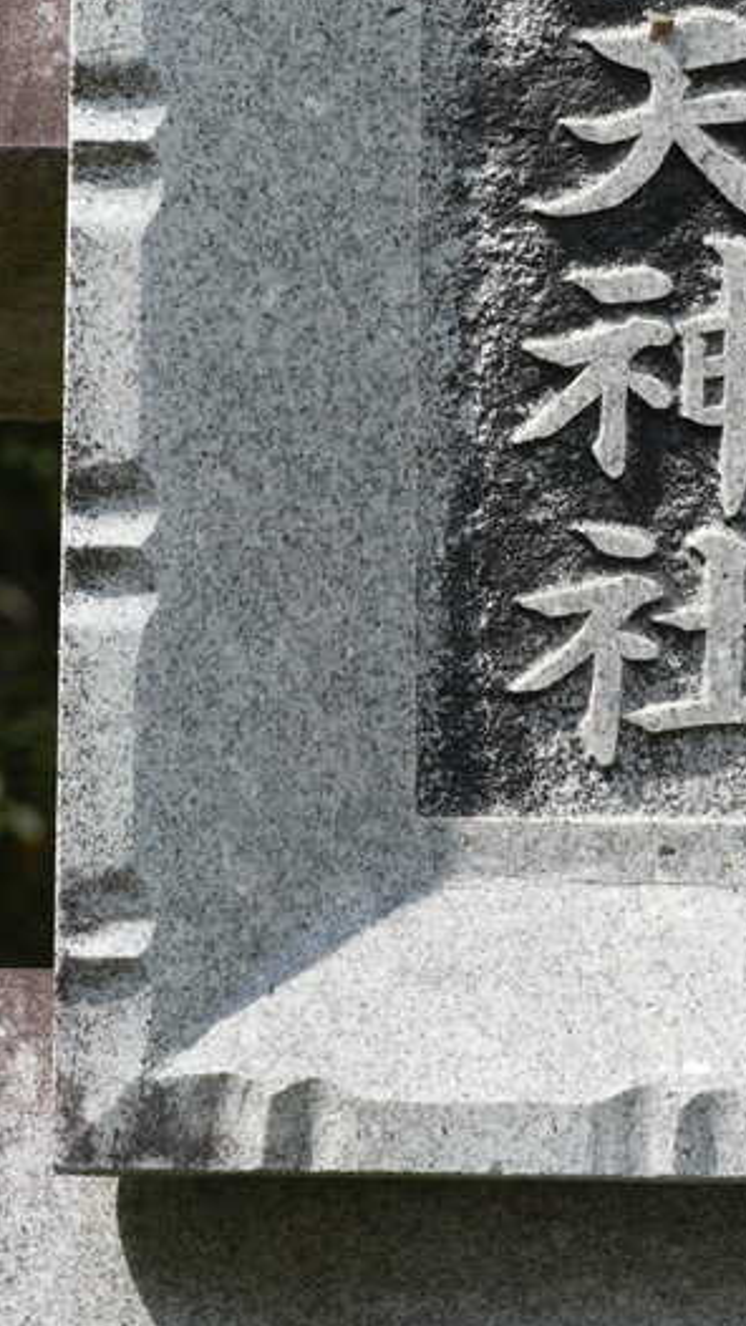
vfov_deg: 6.8
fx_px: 11074
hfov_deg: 3.9
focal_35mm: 315
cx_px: 696
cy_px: 126
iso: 100
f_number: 7.1
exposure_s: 1/250
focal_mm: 103
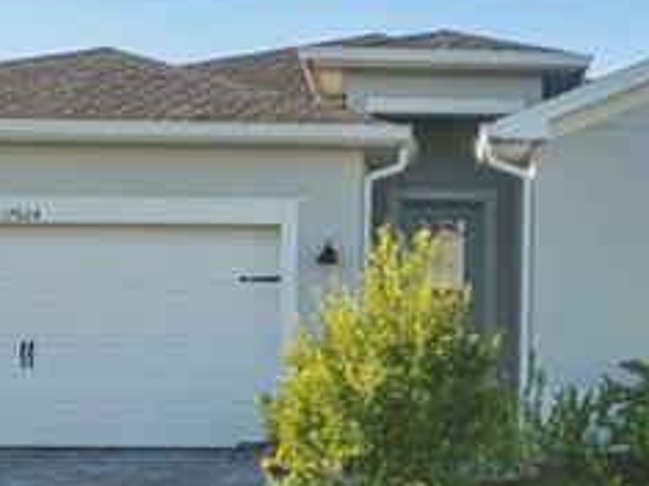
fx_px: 1256
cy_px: 326
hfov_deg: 28.6
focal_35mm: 67
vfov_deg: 21.8
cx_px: 475
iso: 200
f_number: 8
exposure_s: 1/750
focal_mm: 16
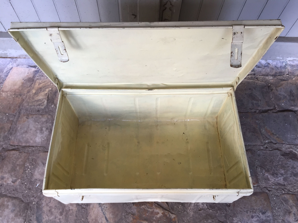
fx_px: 250
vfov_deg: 48.2
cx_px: 149
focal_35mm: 29
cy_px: 112
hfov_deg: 61.7
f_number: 2.2
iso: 50
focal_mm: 4.15
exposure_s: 1/100
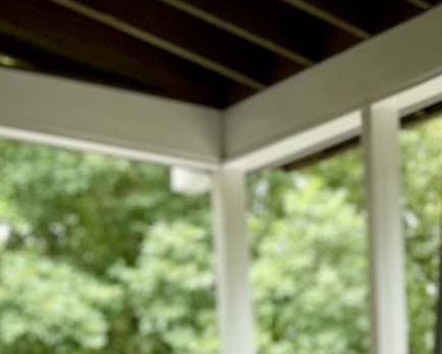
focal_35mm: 117
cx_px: 994
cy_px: 720
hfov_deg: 13.2
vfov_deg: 11.7
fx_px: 1530
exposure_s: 1/210
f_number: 1.6
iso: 32
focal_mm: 5.1
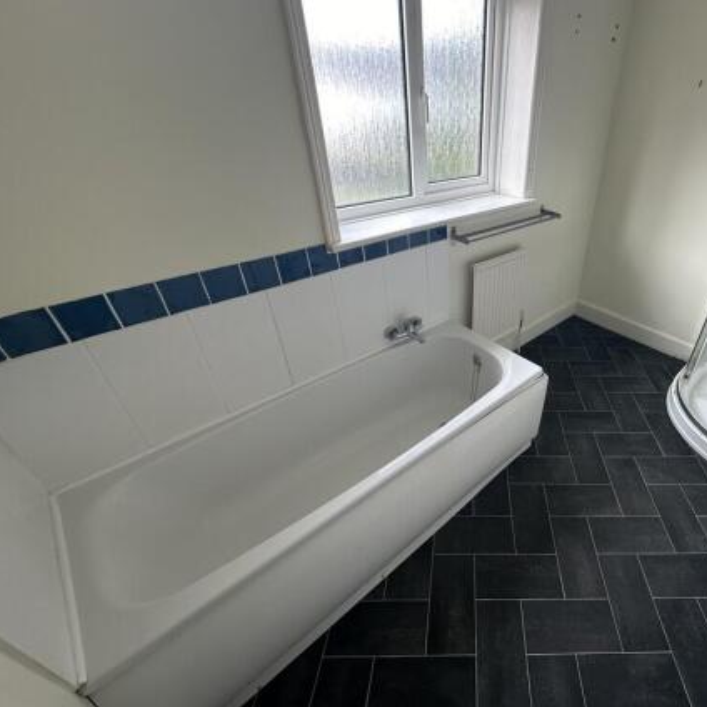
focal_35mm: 17
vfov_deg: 84.0
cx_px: 481
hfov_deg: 80.7
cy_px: 351
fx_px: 393
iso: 100
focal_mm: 2.22
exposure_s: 1/99
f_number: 2.2
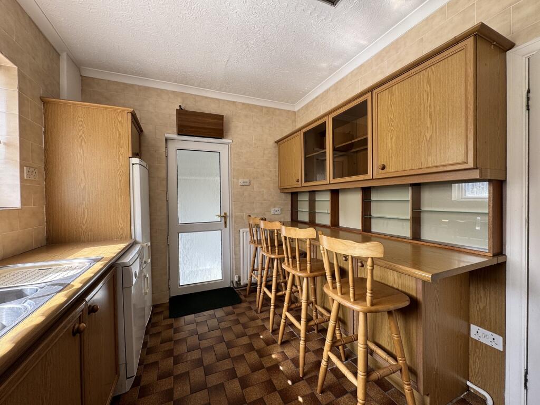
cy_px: 202
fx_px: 218
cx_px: 270
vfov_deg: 85.7
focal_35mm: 14
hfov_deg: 102.1
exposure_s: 1/102
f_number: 2.2
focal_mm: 2.22
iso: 40
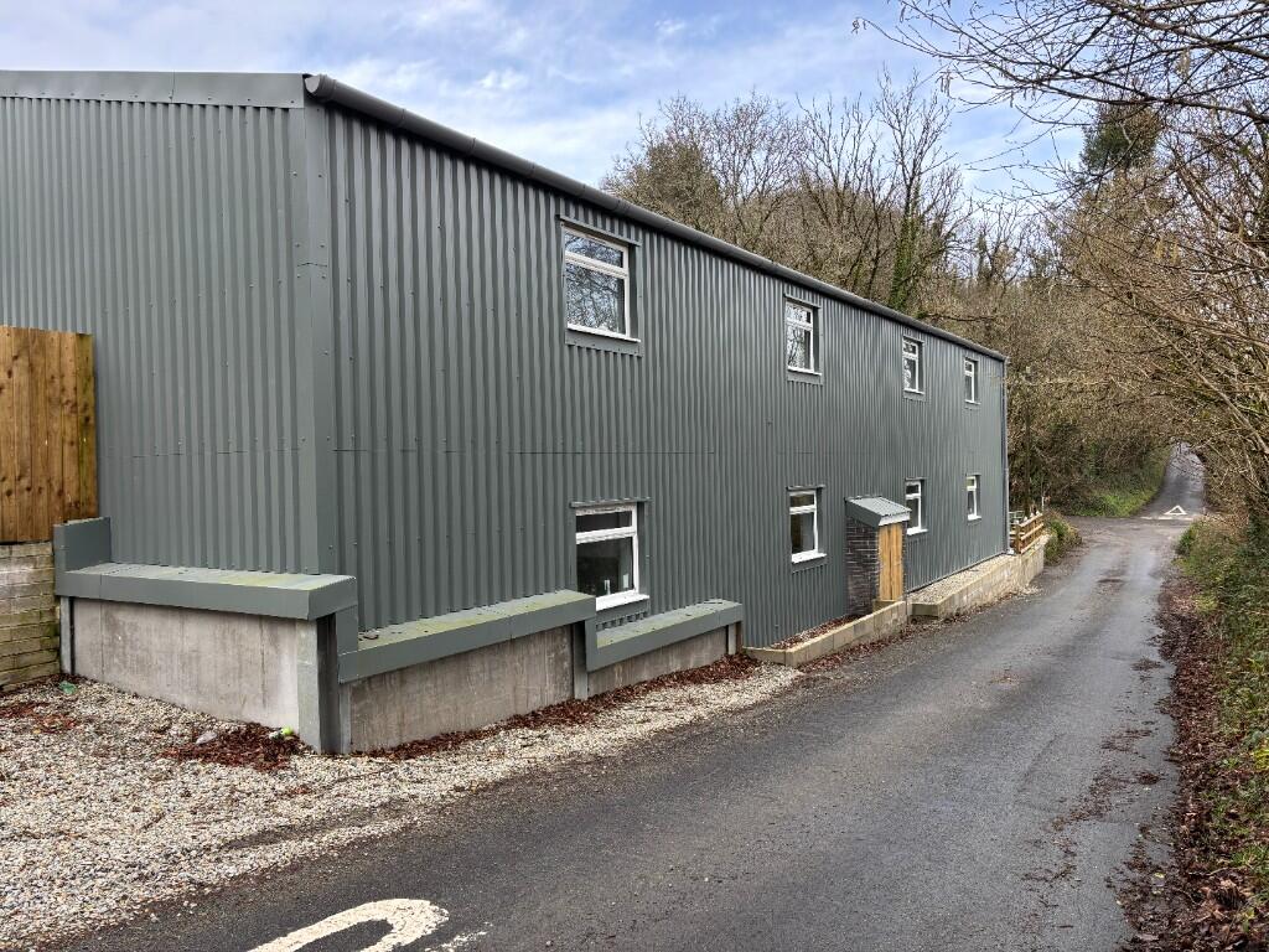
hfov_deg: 67.3
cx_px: 634
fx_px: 953
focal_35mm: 26
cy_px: 476
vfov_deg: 53.1
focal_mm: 5.96
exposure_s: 1/363
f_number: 1.6
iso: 50
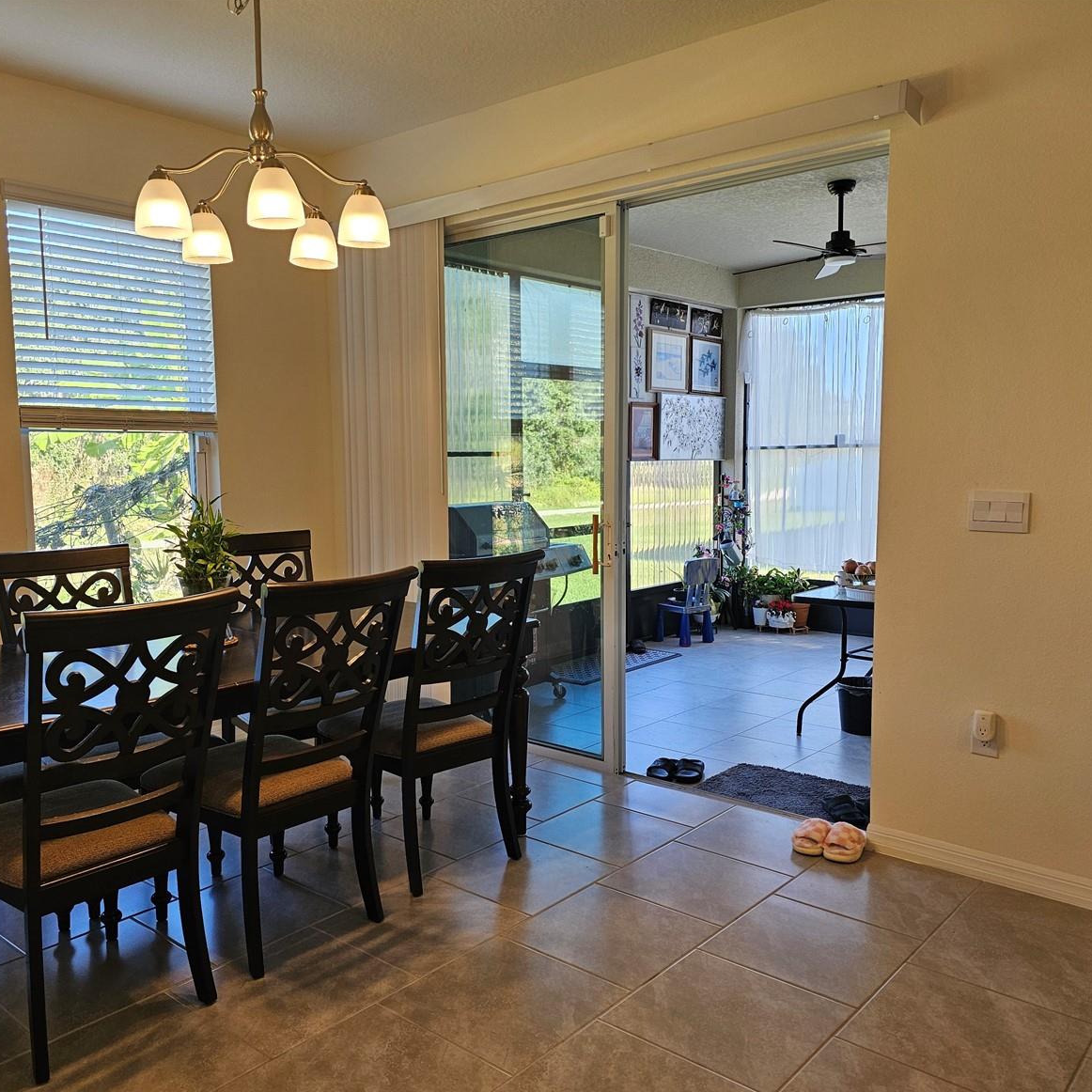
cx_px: 504
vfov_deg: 57.3
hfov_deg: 57.2
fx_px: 999
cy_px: 558
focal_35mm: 28
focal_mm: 6.3
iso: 80
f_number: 1.7
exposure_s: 1/120
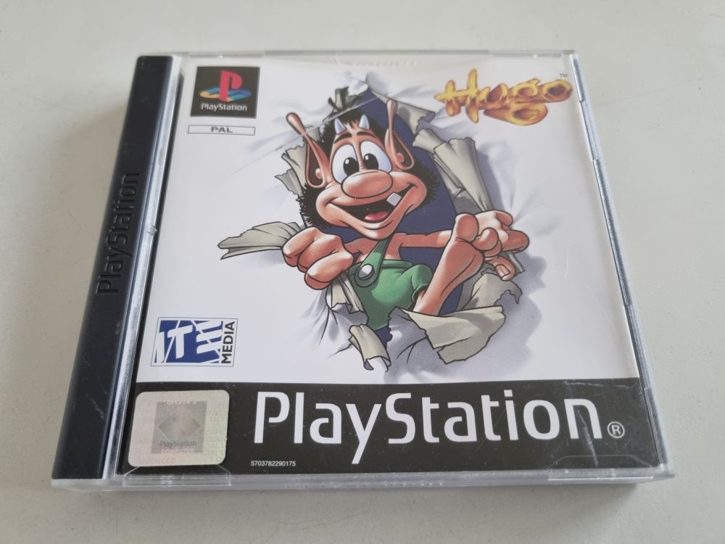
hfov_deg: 67.3
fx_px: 545
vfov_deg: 53.1
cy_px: 272
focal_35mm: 26
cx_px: 362
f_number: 1.8
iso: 250
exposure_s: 1/100
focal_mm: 5.4
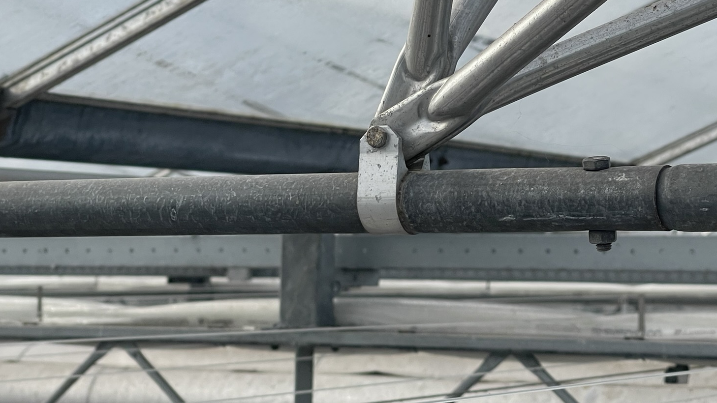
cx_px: 487
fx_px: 1863
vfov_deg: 12.3
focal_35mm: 98
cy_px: 120
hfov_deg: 21.7
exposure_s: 1/1292
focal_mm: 7.5
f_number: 2.2
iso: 20
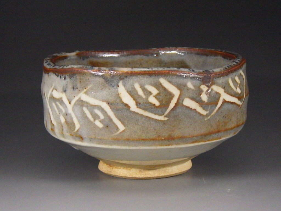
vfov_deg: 15.7
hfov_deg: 20.9
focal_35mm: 94
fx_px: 763
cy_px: 106
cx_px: 140
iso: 400
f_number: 5
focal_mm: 16.7
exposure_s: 1/50
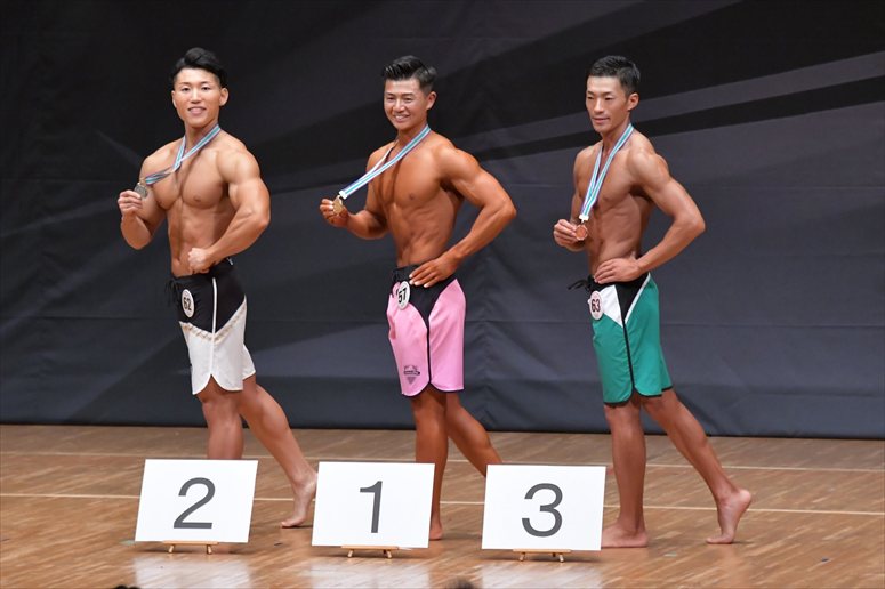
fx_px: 6634
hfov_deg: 7.6
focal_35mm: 270
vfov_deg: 5.1
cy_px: 294
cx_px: 442
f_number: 5.6
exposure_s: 1/400
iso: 6400
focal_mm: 180
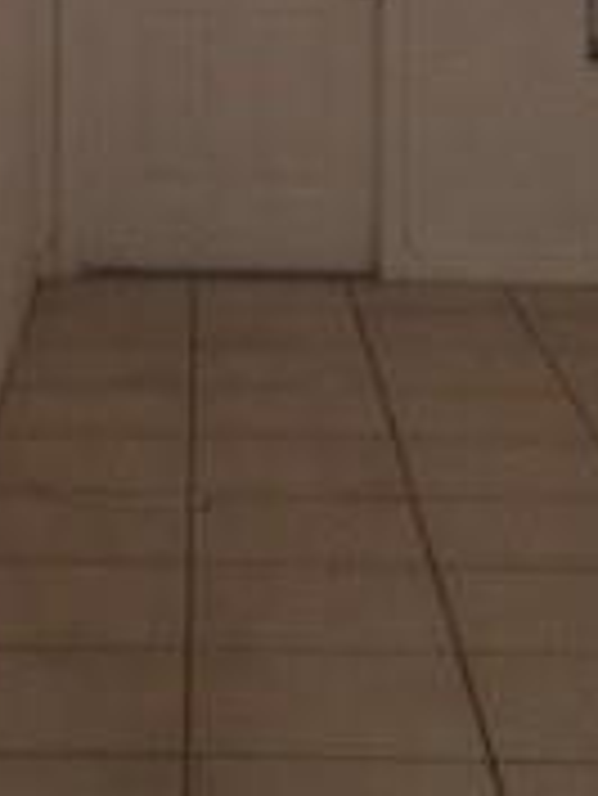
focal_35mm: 105
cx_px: 144
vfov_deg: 18.2
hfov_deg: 14.1
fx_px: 2416
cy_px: -27
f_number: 2.2
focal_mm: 4.15
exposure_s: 1/15
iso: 64
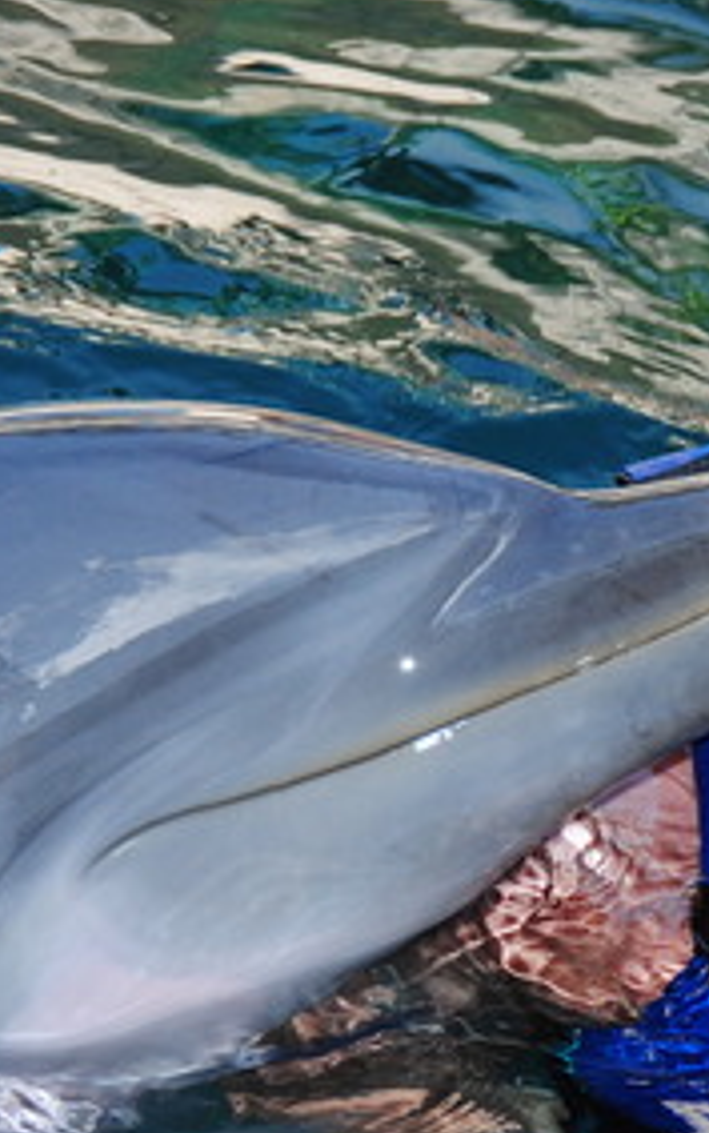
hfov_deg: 3.8
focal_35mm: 347
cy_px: 823
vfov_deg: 6.0
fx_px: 10722
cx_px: 589
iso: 200
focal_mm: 80
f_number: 6.3
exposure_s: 1/200
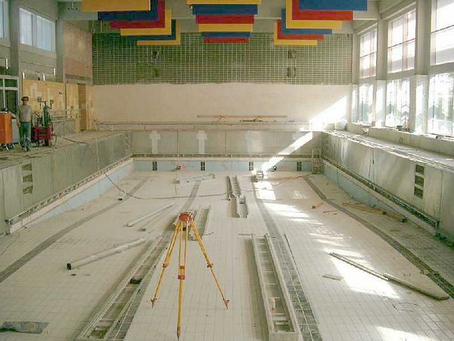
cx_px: 227
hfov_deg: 50.1
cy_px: 170
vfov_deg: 38.7
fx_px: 485
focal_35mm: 37
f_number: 2.6
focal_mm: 7.6
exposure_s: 1/250
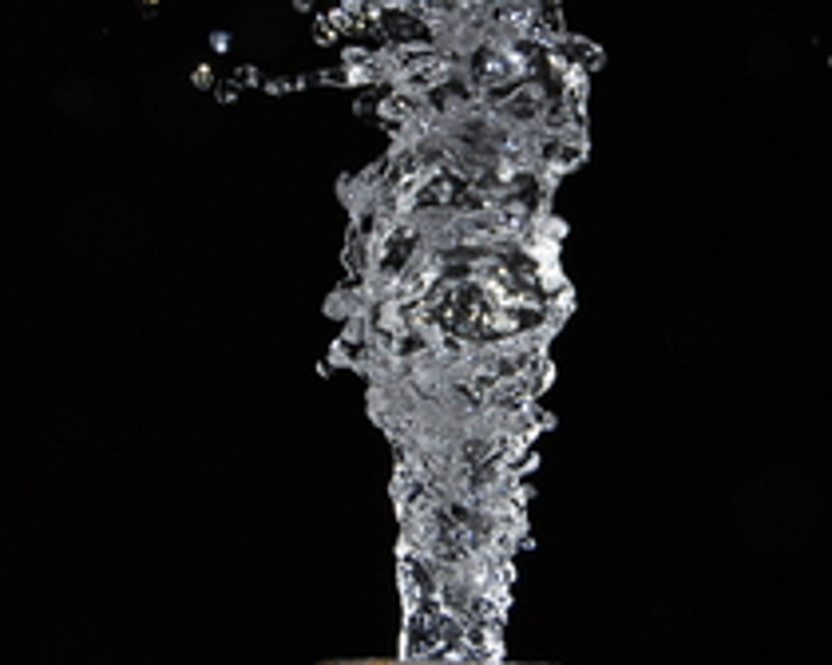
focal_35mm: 170
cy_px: 67
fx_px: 4187
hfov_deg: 11.3
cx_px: 468
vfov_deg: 9.1
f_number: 6.3
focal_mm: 55
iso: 400
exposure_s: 1/80
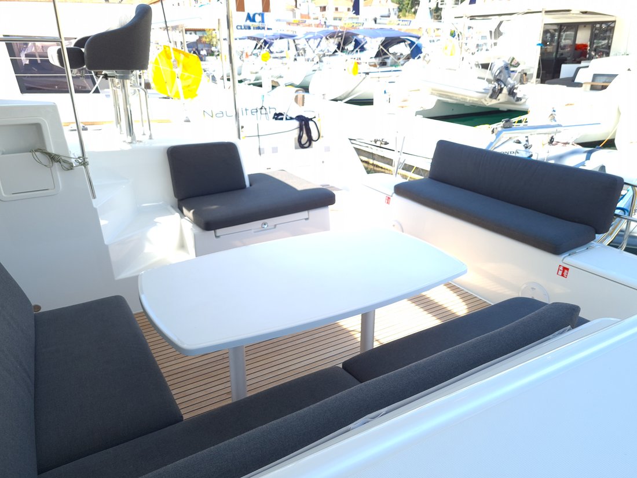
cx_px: 318
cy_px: 239
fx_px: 478
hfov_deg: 67.3
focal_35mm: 26
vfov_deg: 53.1
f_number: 1.8
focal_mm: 5.4
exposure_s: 1/329
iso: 50
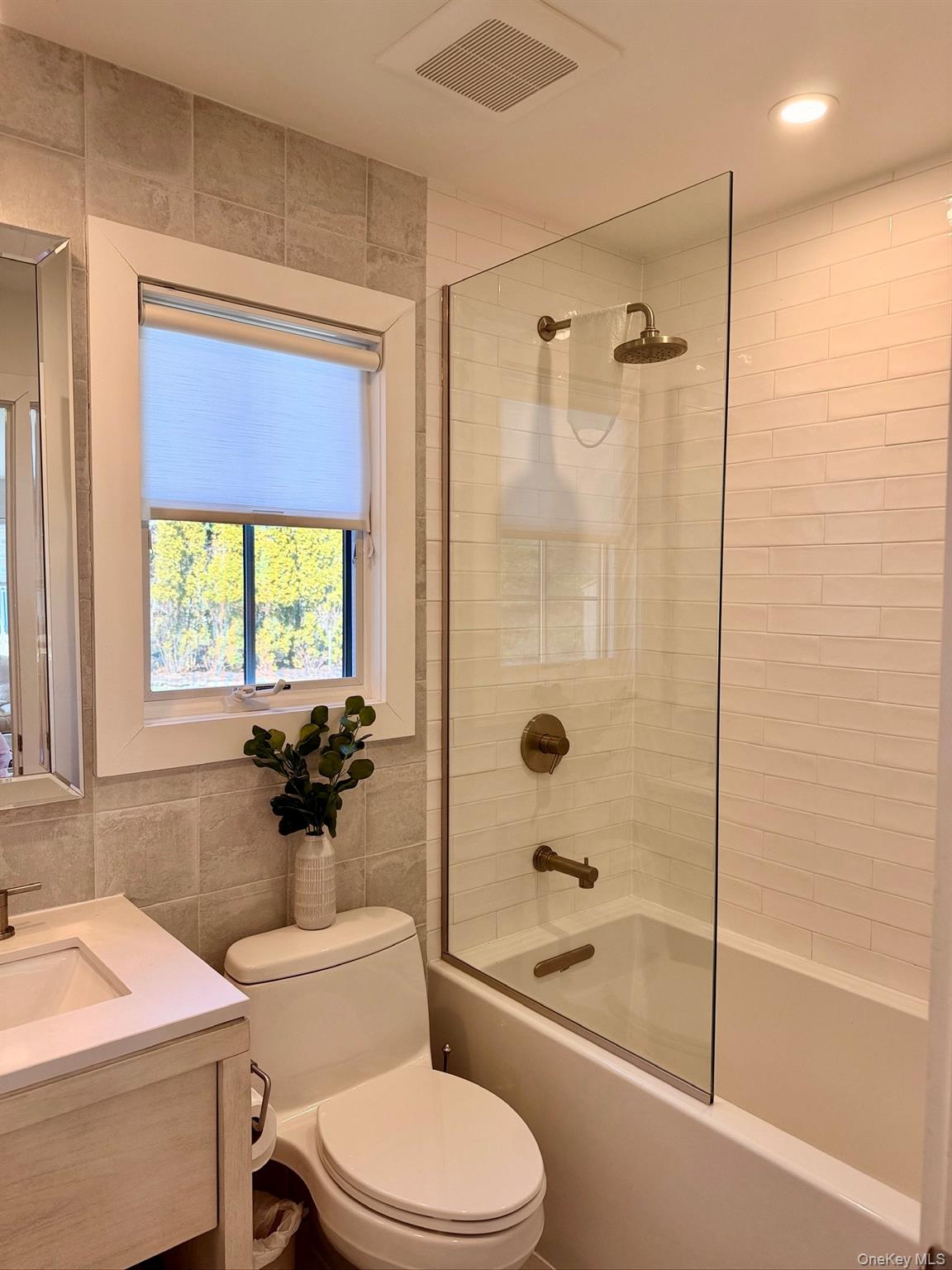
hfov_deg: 56.8
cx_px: 476
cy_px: 635
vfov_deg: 71.6
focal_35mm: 24
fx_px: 880
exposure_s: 1/132
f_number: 1.78
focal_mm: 6.76
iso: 64
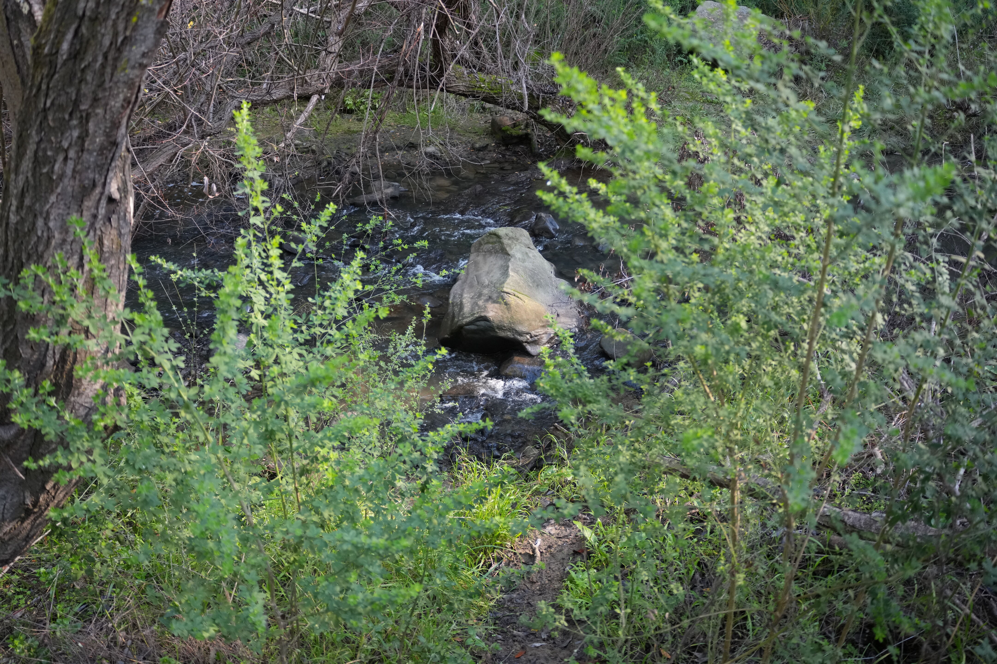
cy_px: 332
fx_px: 775
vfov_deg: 46.4
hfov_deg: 65.5
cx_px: 498
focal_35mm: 28
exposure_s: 1/400
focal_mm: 28
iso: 2000
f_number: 4
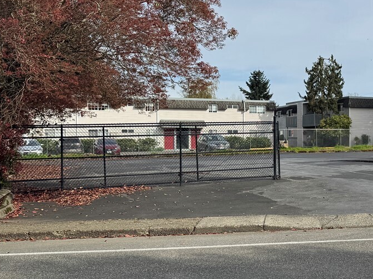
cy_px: 135
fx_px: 614
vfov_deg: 25.6
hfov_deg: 30.8
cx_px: 391
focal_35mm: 57
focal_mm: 6.76
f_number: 1.78
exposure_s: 1/4608
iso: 80
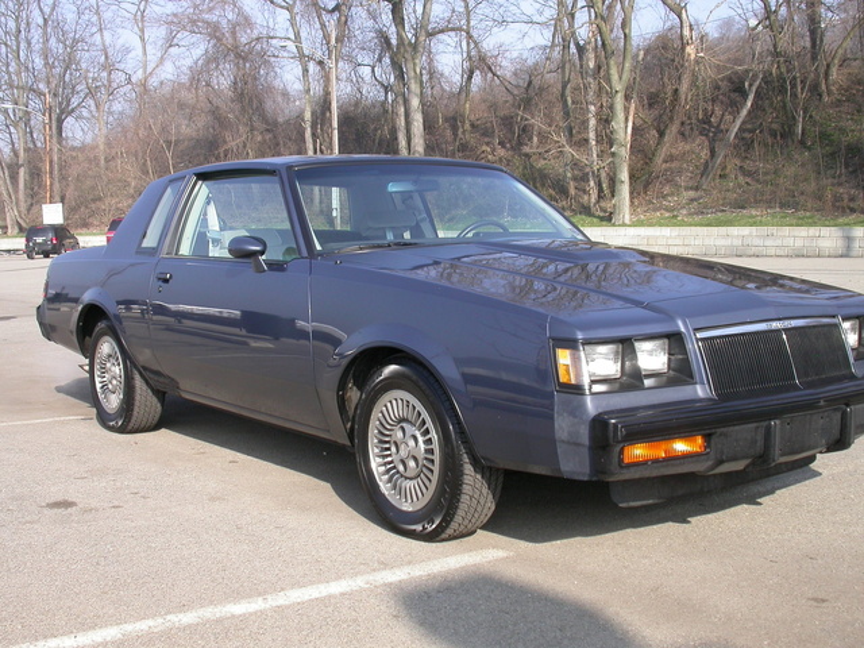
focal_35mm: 45
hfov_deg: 42.1
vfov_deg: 32.2
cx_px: 432
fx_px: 1123
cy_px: 324
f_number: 6.3
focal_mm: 9.5
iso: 100
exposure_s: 1/204
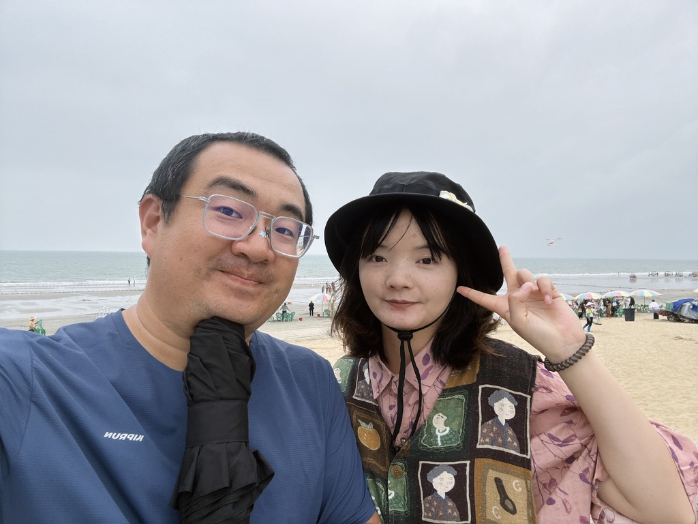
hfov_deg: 73.9
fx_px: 464
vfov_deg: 58.9
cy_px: 262
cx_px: 349
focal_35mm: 23
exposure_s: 1/142
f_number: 1.9
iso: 32
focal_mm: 2.69
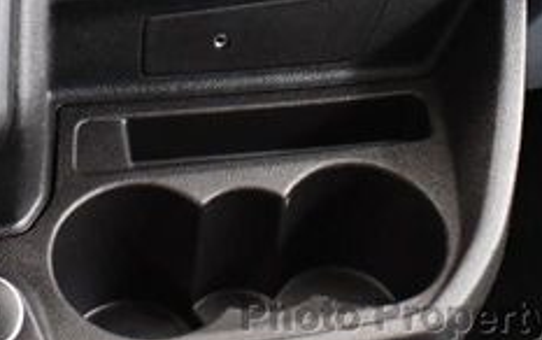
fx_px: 1493
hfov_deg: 20.5
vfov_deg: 12.5
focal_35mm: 101
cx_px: 207
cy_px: -139
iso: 6400
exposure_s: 1/60
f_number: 3.5
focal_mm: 18
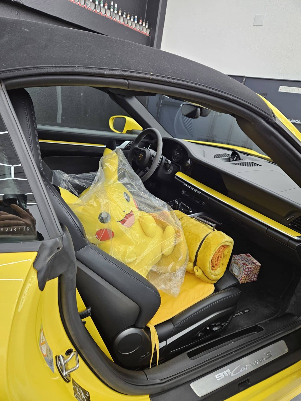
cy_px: 200
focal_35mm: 23
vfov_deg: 73.9
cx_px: 150
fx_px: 267
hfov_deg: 58.9
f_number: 1.8
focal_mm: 5.4
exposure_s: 1/100
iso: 160
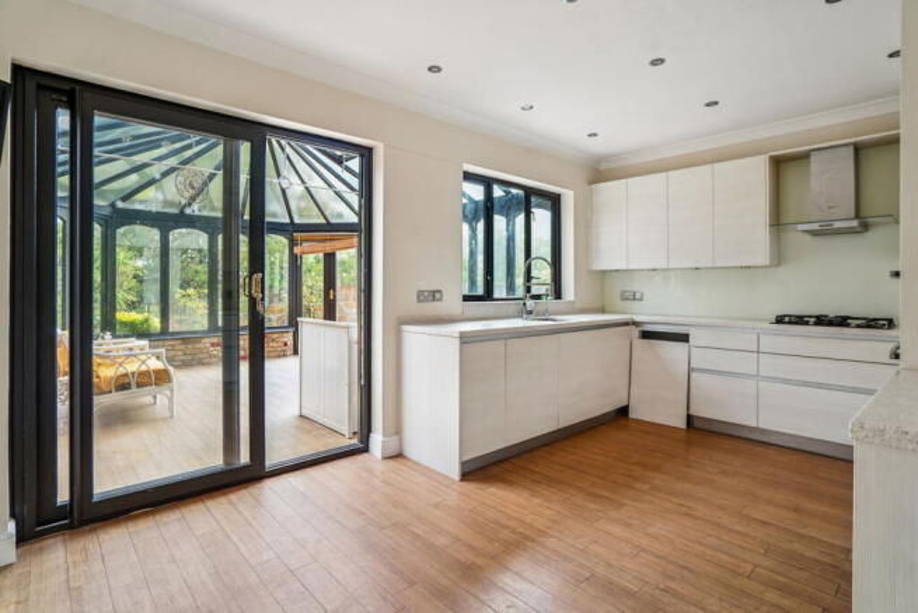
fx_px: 434
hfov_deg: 93.3
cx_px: 459
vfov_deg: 70.5
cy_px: 306
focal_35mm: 17
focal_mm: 17
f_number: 4
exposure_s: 1/13
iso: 320
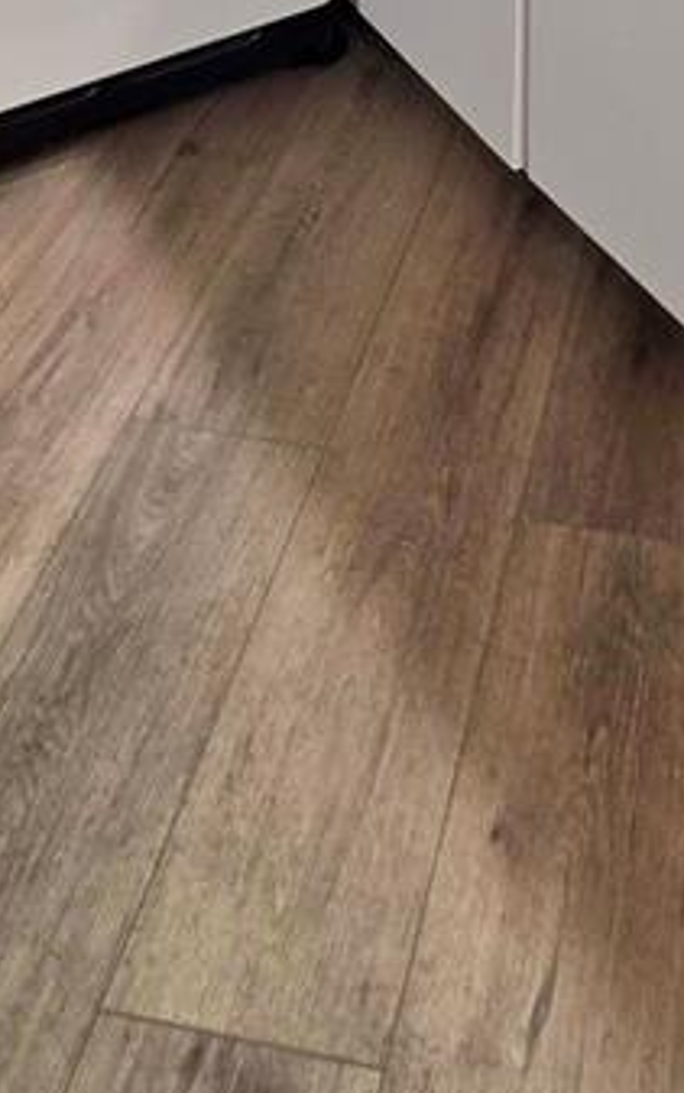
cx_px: 590
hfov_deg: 25.7
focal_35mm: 49
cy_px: -830
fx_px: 1460
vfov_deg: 23.2
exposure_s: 1/120
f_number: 1.9
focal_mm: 2.2
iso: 100
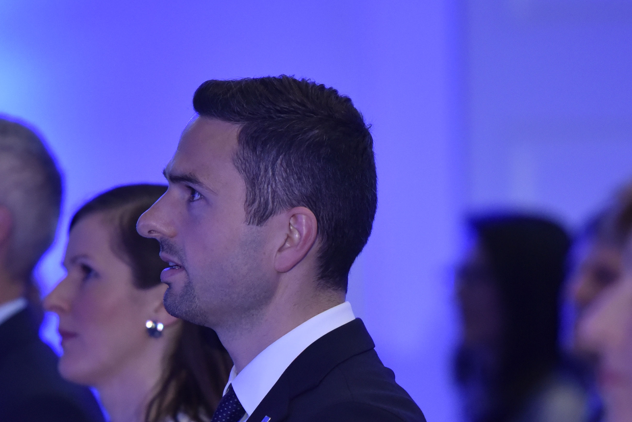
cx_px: 282
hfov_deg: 4.5
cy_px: 302
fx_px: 8044
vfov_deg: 3.0
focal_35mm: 458
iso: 2500
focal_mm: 200
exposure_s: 1/60
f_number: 2.8
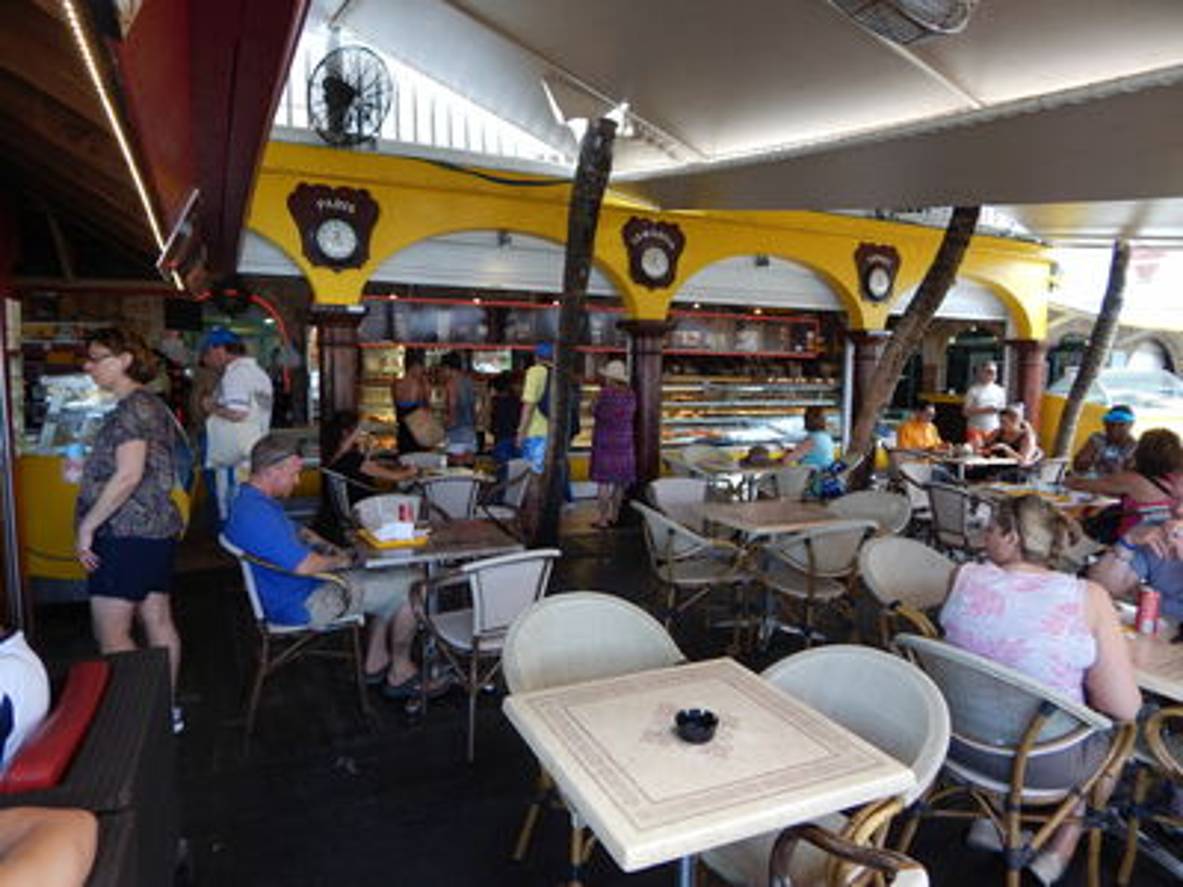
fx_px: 752
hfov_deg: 76.4
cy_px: 444
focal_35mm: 22
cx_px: 592
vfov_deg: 61.1
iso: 125
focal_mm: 4
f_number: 3
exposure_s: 1/50
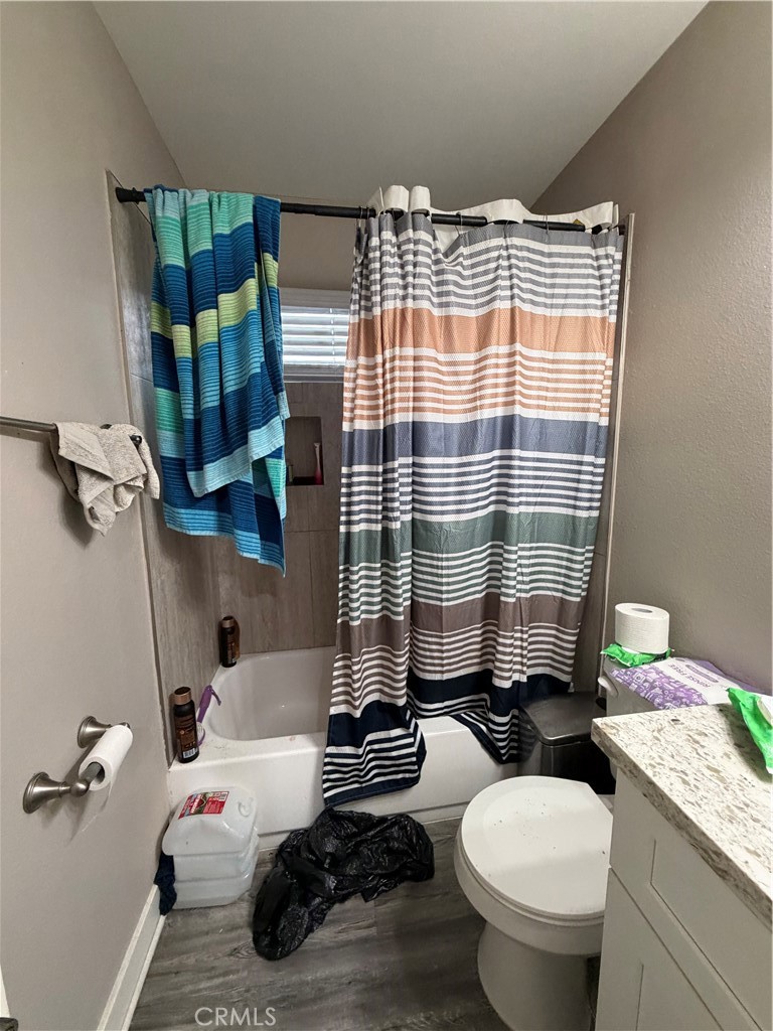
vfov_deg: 102.1
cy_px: 516
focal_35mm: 14
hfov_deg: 85.7
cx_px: 386
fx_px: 417
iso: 320
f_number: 2.2
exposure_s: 1/60
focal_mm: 2.22
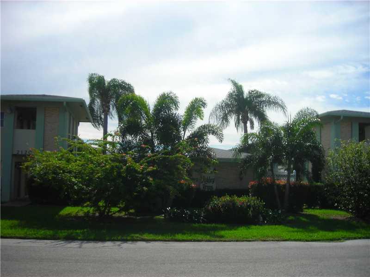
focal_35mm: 38
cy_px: 138
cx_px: 185
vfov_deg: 37.7
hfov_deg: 49.0
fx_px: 406
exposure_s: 1/240
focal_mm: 6.3
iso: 50
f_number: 6.4
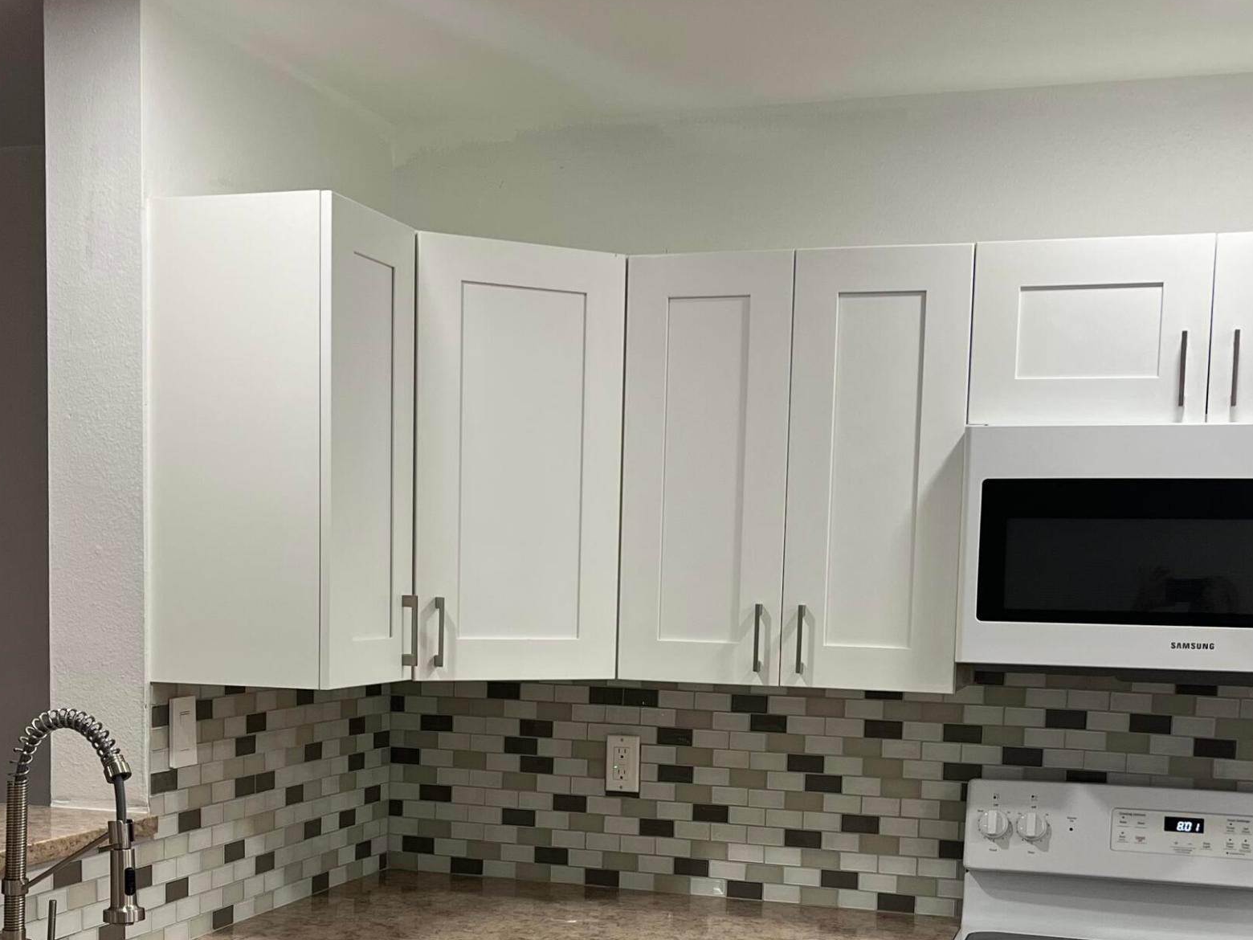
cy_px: 729
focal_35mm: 48
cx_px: 610
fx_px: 1737
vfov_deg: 29.7
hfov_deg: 39.7
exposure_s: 1/120
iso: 125
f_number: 1.6
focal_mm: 5.1
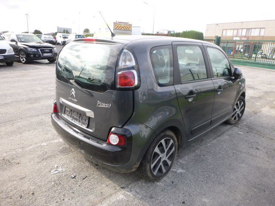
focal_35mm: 25
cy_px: 103
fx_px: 199
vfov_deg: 54.9
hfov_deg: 69.4
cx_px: 138
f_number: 3.9
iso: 100
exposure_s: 1/125
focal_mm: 4.5
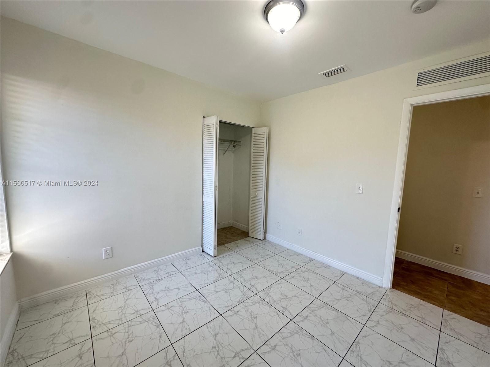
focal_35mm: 14
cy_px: 184
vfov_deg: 85.7
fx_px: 198
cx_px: 245
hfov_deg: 102.1
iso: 160
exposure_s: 1/120
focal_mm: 2.22
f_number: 2.2
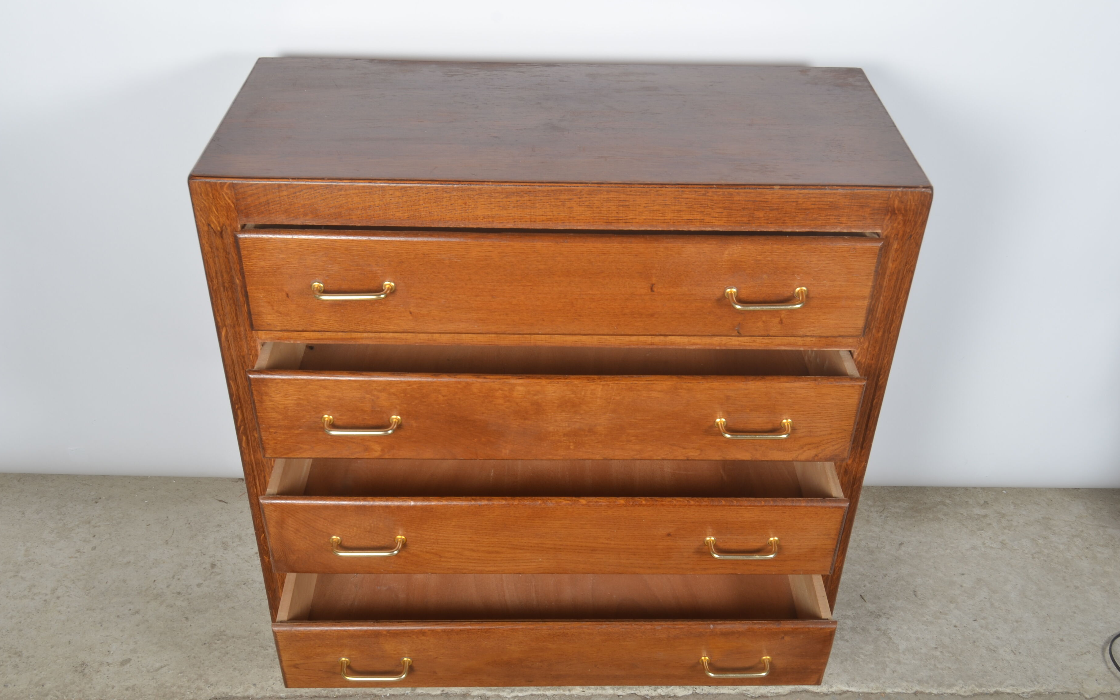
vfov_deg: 34.4
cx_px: 558
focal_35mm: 37
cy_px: 374
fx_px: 1129
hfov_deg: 52.8
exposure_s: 1/125
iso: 100
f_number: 11
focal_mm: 24
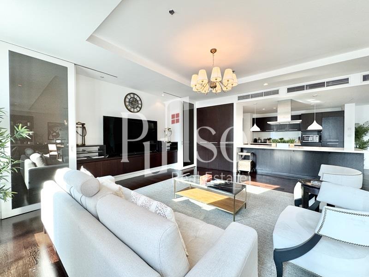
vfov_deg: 85.7
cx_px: 184
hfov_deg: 102.1
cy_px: 138
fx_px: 149
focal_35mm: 14
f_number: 2.2
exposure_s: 1/100
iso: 125
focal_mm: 2.22
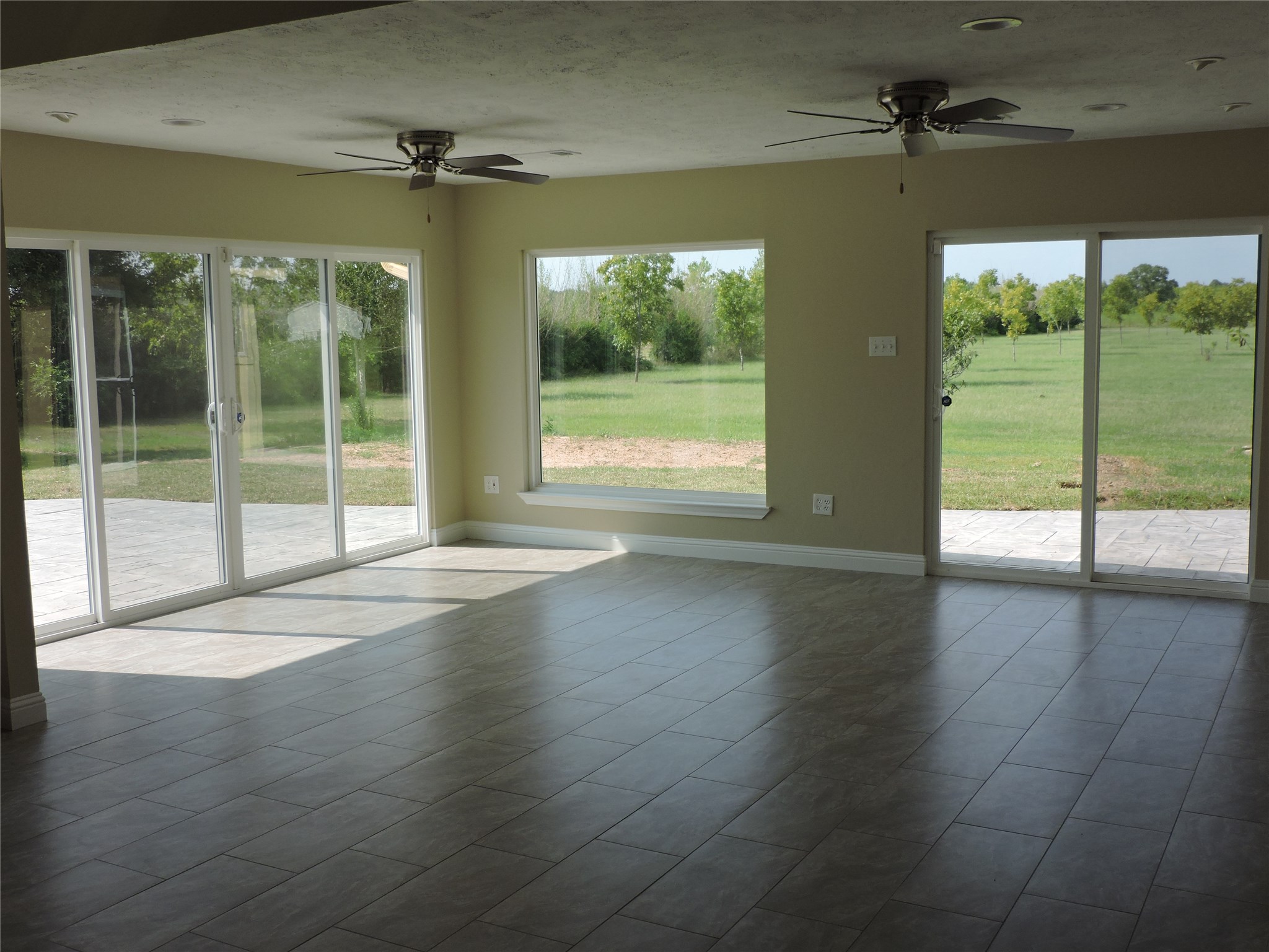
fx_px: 1283
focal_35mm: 35
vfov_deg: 40.7
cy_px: 476
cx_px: 634
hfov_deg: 52.6
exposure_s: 1/500
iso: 100
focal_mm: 6.2
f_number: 3.3
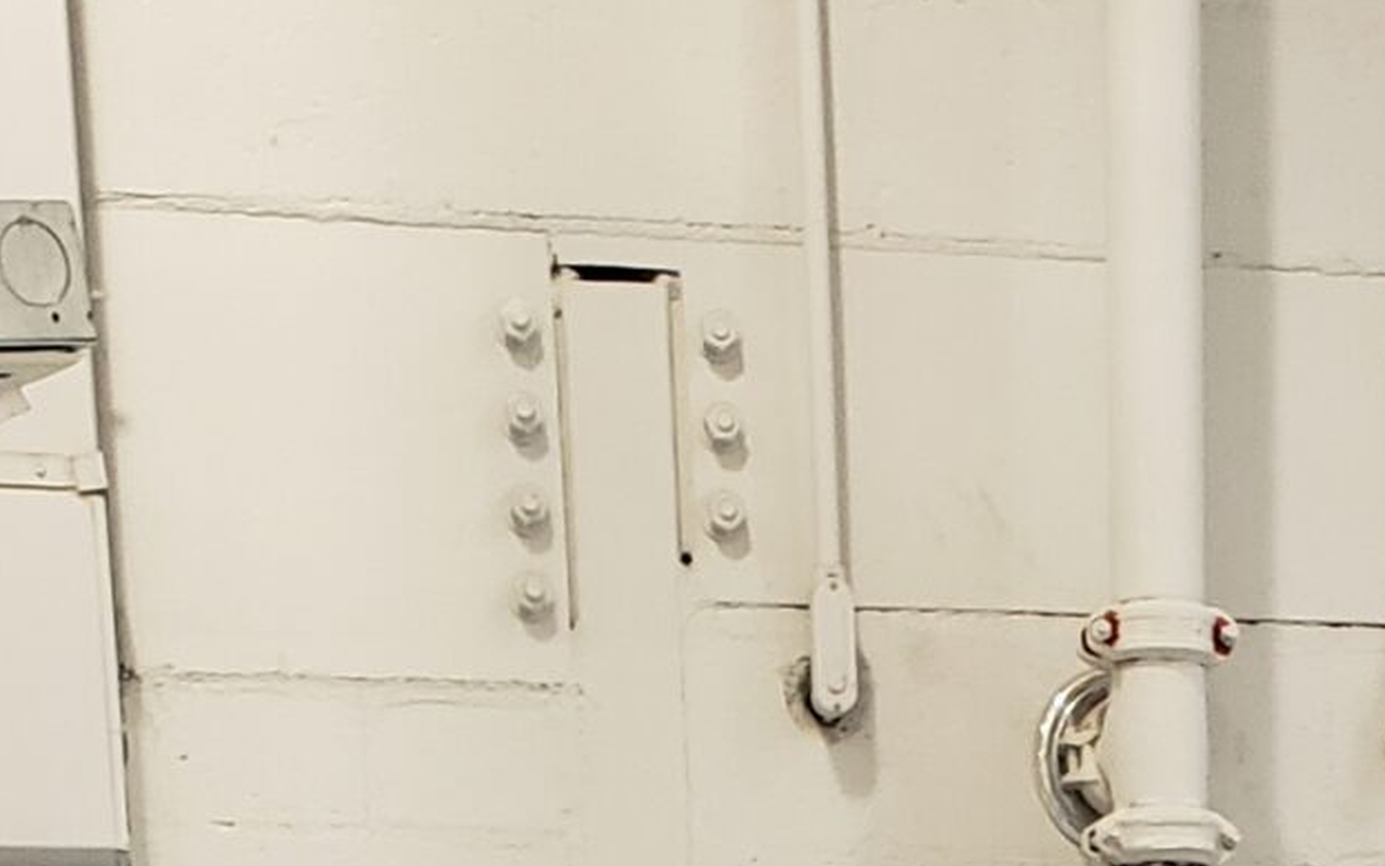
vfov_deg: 8.9
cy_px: 2780
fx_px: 4265
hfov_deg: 18.3
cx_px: 1041
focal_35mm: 113
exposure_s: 1/30
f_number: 2.4
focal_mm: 4.3
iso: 250
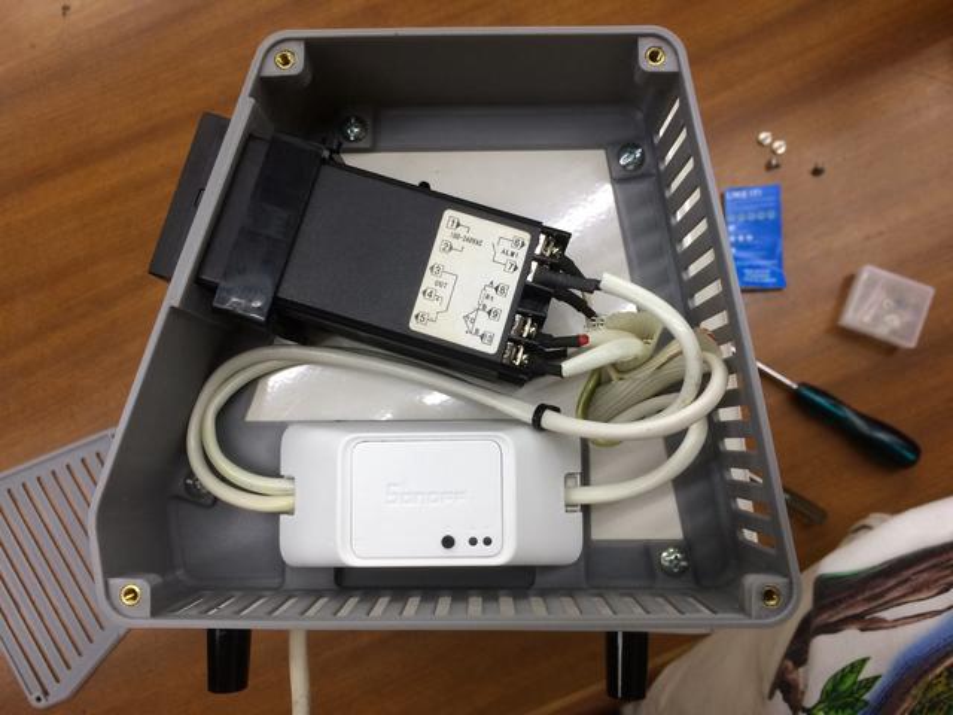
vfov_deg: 48.2
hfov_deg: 61.7
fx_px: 798
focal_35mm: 29
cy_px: 358
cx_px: 476
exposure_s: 1/33
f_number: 2.2
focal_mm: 4.15
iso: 40
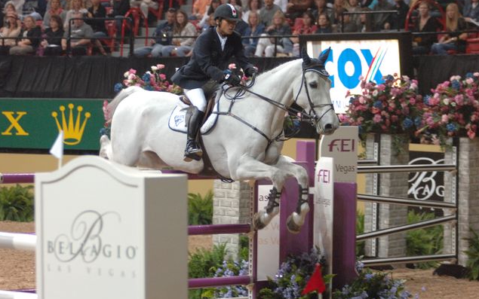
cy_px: 156
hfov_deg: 13.6
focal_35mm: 154
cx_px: 241
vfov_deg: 8.5
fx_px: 2011
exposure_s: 1/320
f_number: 2.8
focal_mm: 100
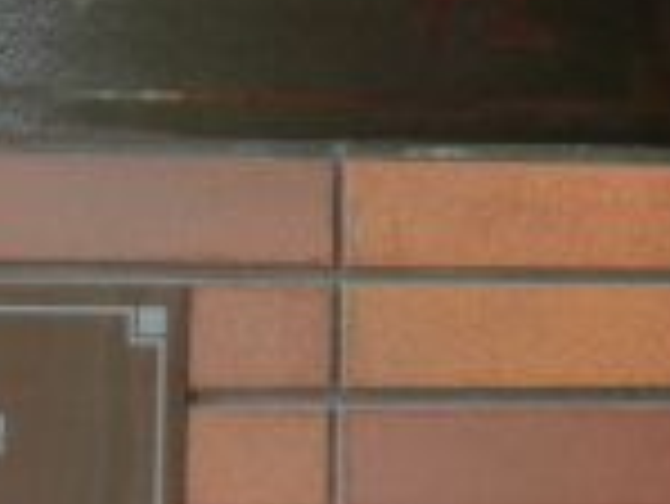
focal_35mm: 103
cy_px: 0
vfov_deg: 14.2
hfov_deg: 18.6
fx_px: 1995
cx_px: 22
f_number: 3
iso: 80
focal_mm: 4.24
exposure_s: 1/160
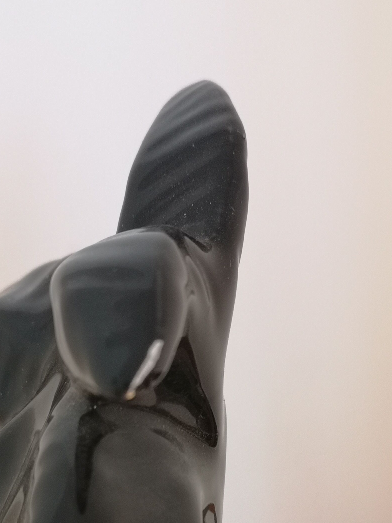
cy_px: 451
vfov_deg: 27.7
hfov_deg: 21.6
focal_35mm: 68
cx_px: 199
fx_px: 1027
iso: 125
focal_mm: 5.58
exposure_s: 1/50
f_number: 1.8
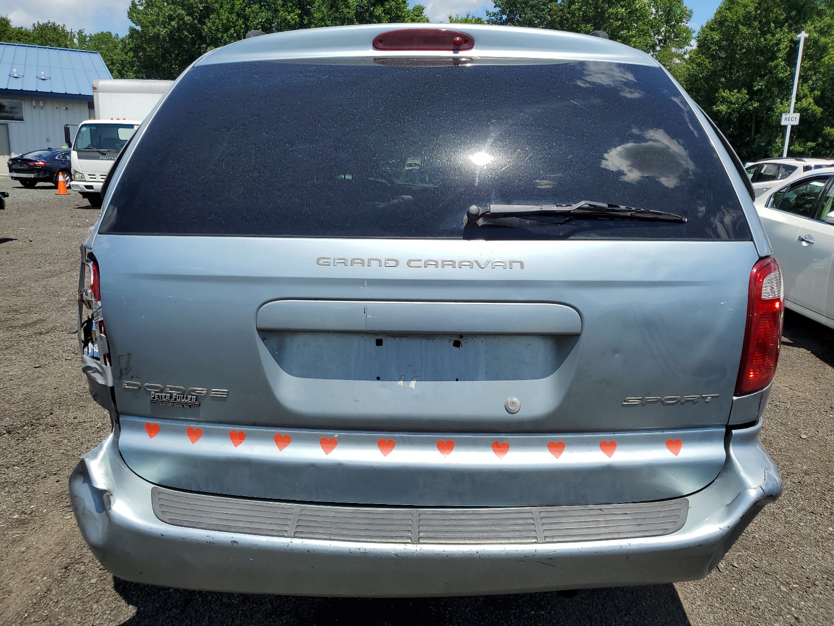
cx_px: 417
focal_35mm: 26
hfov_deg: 67.3
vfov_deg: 53.1
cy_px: 313
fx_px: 626
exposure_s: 1/5000
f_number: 1.5
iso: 50
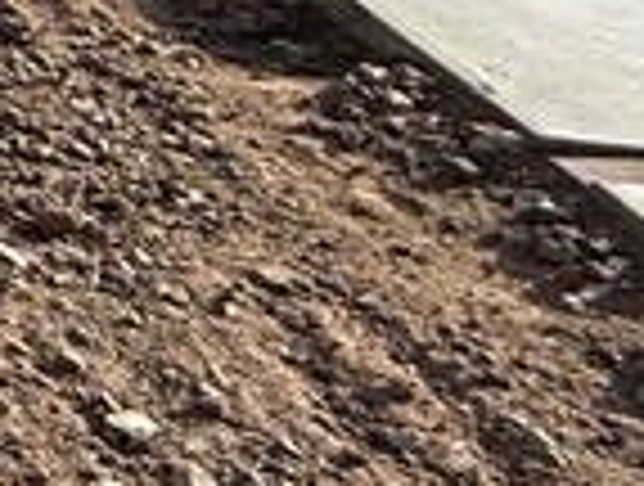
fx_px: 1865
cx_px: -1612
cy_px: -446
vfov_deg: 13.1
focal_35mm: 100
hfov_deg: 9.6
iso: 64
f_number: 2.2
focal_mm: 2.22
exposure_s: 1/985
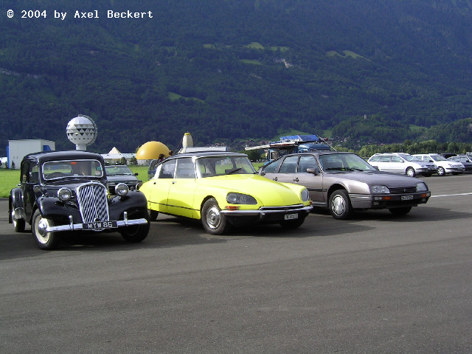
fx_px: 614
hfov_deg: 42.1
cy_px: 177
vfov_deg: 32.2
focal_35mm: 45
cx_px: 236
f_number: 5.6
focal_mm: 7.1
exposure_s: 1/240
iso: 50
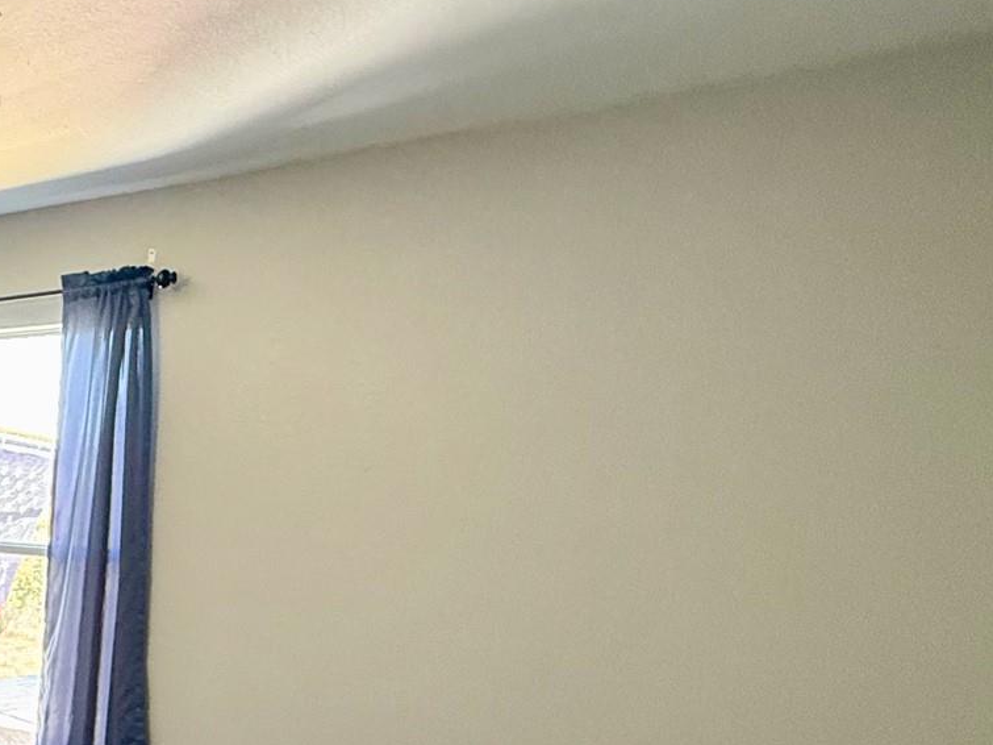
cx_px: -330
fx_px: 1090
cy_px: 633
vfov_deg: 36.0
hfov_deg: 33.7
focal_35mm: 38
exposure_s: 1/60
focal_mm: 2.22
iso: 500
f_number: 2.2
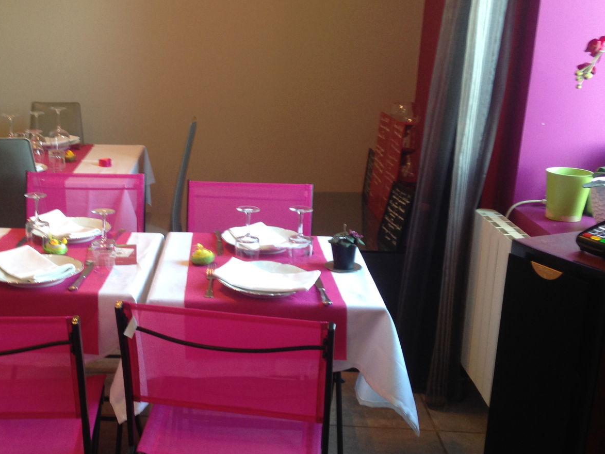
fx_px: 787
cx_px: 201
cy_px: 226
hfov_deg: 41.5
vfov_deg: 32.2
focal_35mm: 45
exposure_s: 1/20
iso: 80
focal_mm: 4.12
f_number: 2.4
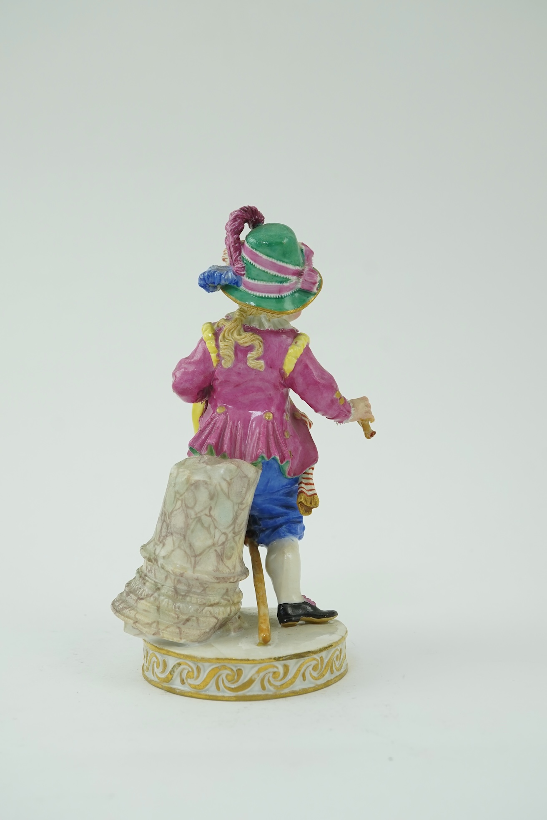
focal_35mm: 45
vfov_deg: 43.6
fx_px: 1026
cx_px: 274
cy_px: 410
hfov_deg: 29.9
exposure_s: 1/50
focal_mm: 30
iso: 500
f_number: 11
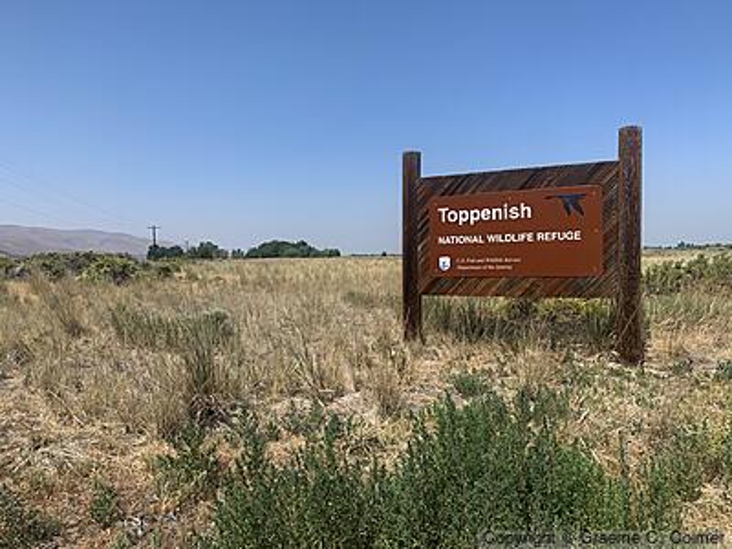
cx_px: 366
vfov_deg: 53.1
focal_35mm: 26
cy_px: 274
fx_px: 550
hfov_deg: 67.3
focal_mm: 4.25
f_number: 1.8
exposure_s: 1/2208
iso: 25
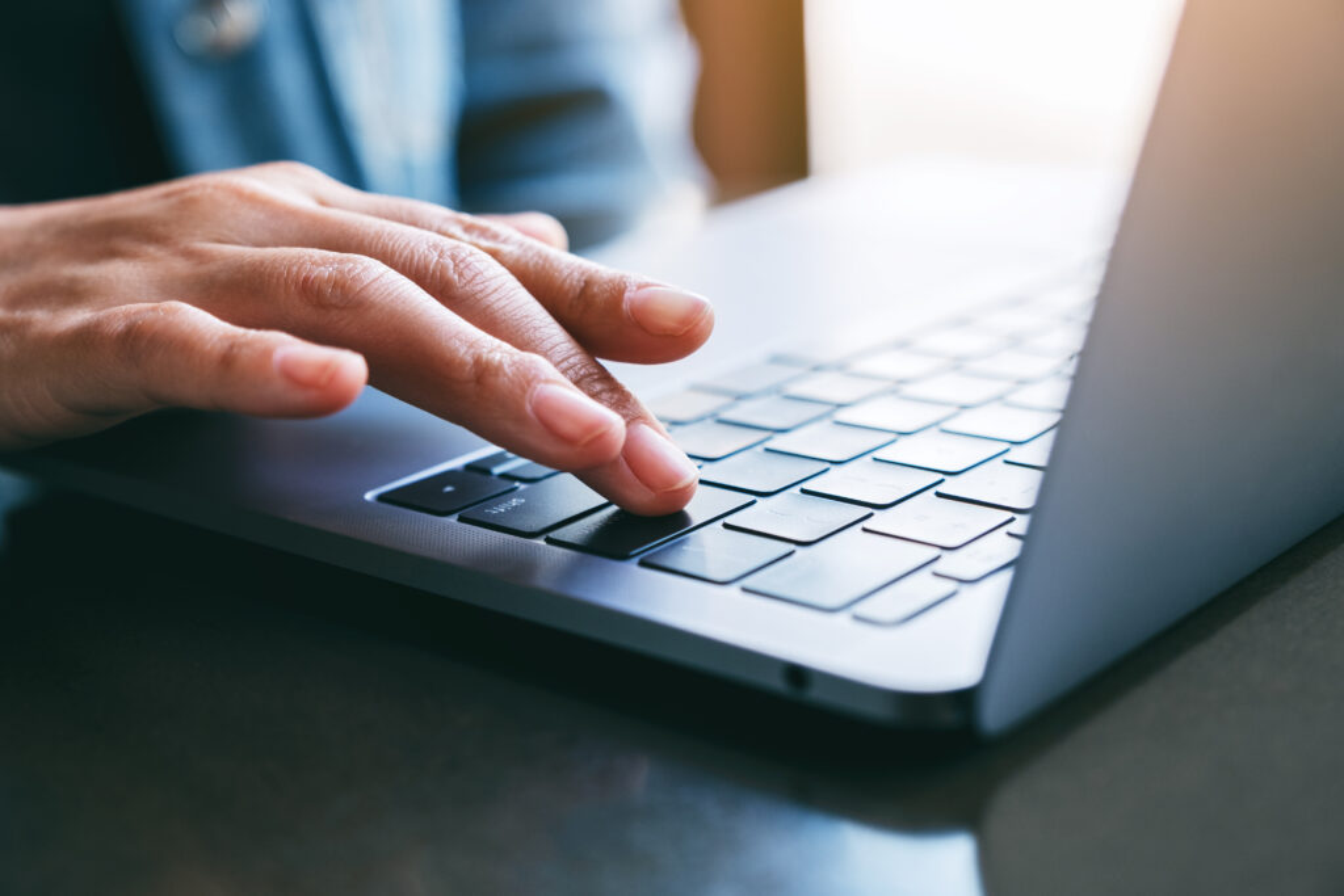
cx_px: 672
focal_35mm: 55
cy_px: 448
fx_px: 2053
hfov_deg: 36.2
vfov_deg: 24.6
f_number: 2.8
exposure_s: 1/60
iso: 200
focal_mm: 36.5
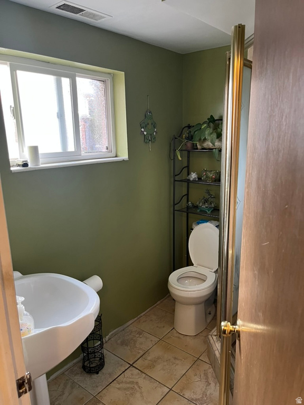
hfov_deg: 53.1
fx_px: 304
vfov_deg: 67.3
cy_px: 202
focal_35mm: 26
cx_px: 152
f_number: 1.6
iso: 200
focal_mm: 5.1
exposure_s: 1/60
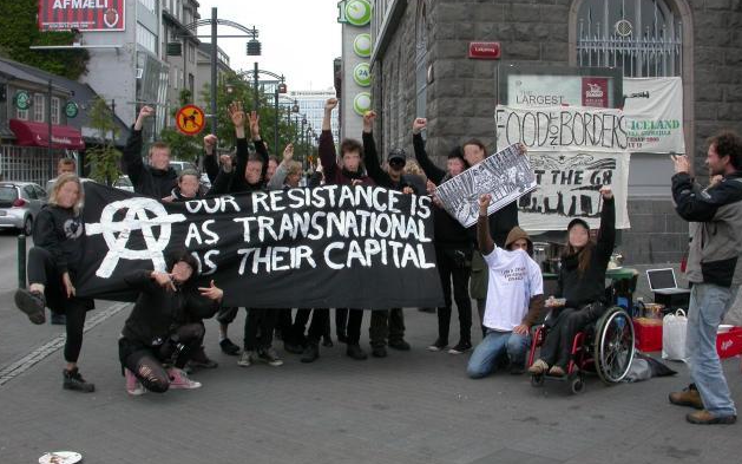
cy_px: 194
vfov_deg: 31.2
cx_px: 369
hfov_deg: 48.2
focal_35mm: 41
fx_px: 829
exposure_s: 1/253
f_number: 6.7
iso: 100
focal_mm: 7.85
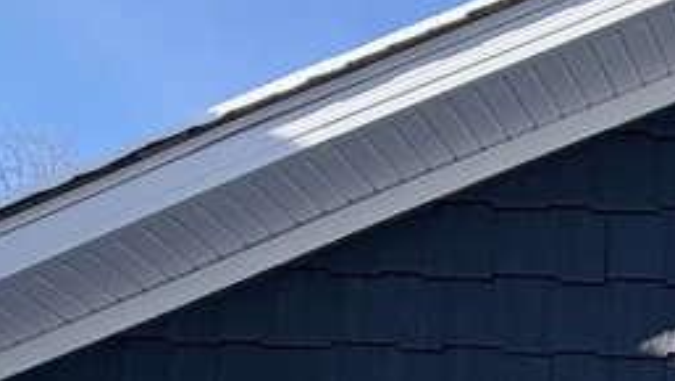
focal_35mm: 64
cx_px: 1016
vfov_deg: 13.4
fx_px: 1146
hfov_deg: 25.0
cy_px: 933
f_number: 2.2
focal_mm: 2.22
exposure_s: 1/770
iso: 32
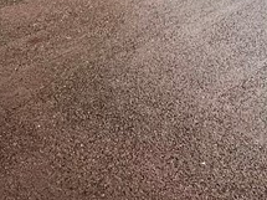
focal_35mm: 62
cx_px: 252
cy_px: -188
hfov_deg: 29.6
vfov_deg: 17.6
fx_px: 478
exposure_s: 1/288
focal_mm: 1.57
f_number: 1.8
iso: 32
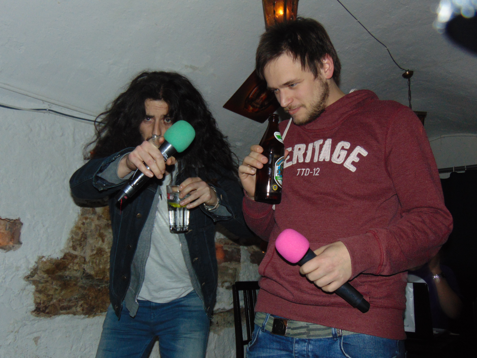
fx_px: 455
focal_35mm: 33
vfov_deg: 42.9
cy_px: 179
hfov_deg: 55.4
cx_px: 238
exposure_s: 1/8
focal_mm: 5.8
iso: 200
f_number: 3.2
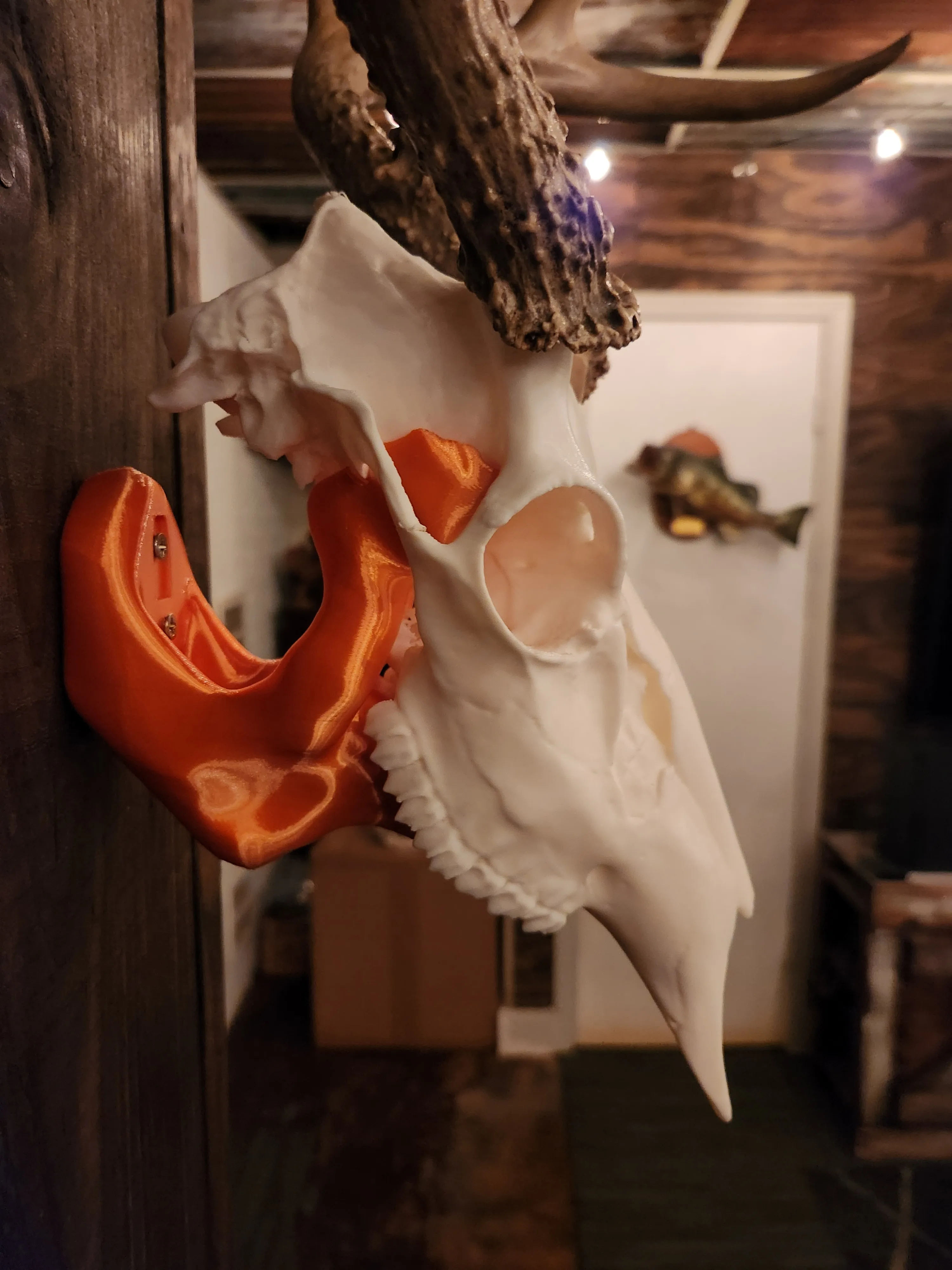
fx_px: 843
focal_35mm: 23
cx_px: 476
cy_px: 635
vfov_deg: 73.9
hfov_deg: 58.9
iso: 640
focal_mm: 5.4
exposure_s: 1/24
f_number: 1.8
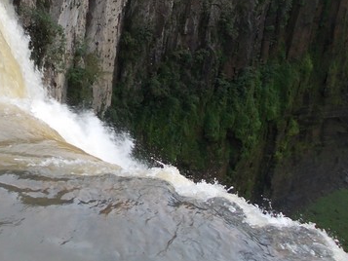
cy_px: 88
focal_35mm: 60
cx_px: 65
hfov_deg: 31.3
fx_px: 603
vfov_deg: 24.3
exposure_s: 1/125
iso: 80
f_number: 2.7
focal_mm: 4
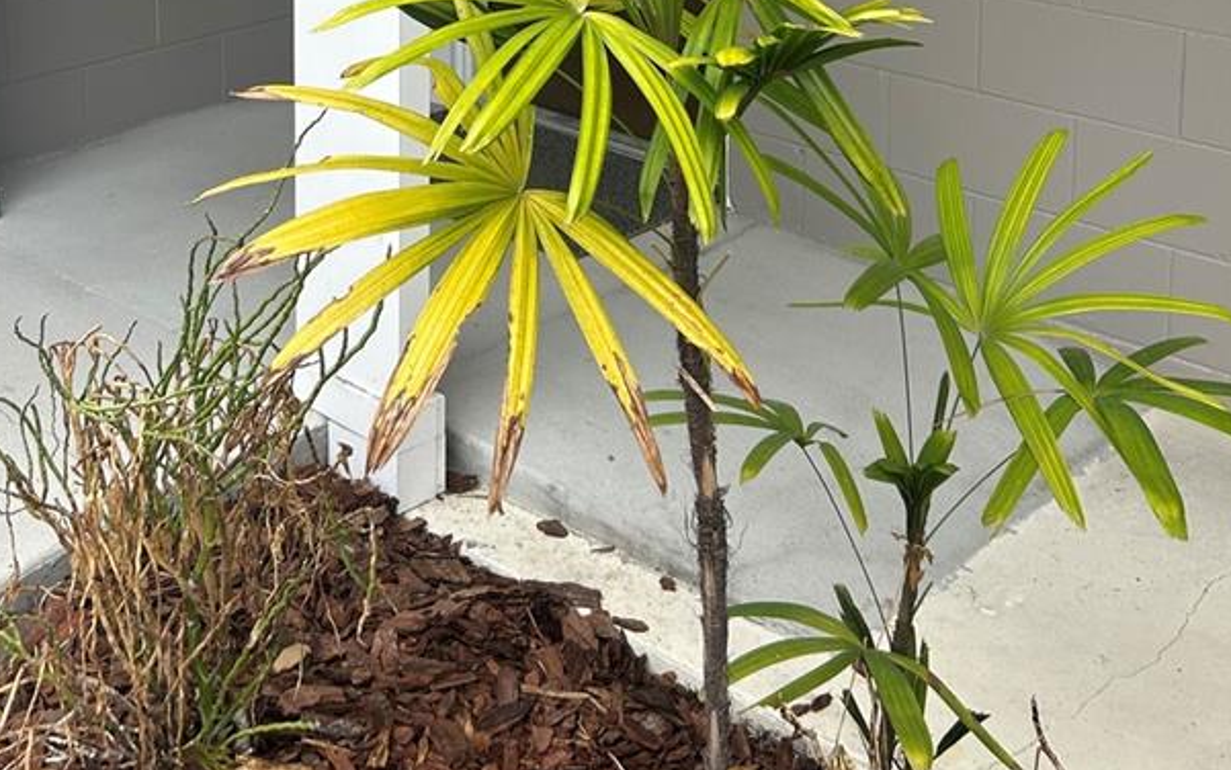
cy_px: -209
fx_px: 1846
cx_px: 567
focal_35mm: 55
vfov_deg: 21.5
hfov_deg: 36.9
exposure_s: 1/552
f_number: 1.5
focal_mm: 5.7
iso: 50
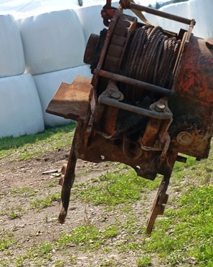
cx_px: 106
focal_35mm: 89
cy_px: 134
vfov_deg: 21.5
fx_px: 702
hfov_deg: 17.2
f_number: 1.8
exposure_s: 1/401
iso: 101
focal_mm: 4.27
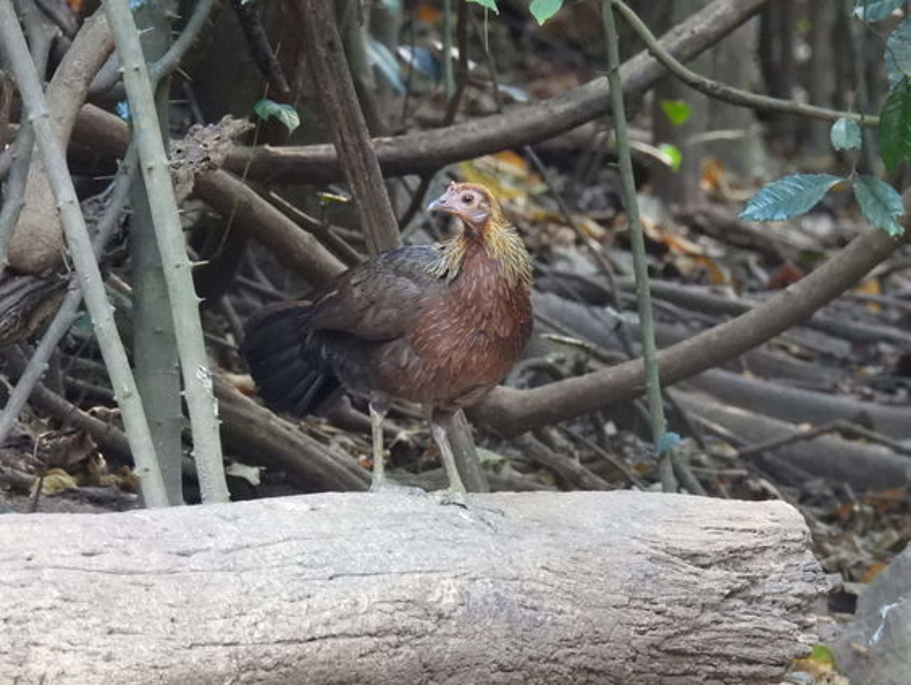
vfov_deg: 2.3
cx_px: 456
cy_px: 342
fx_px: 17121
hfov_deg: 3.0
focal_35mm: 650
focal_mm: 116
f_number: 5.6
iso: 1600
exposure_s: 1/20
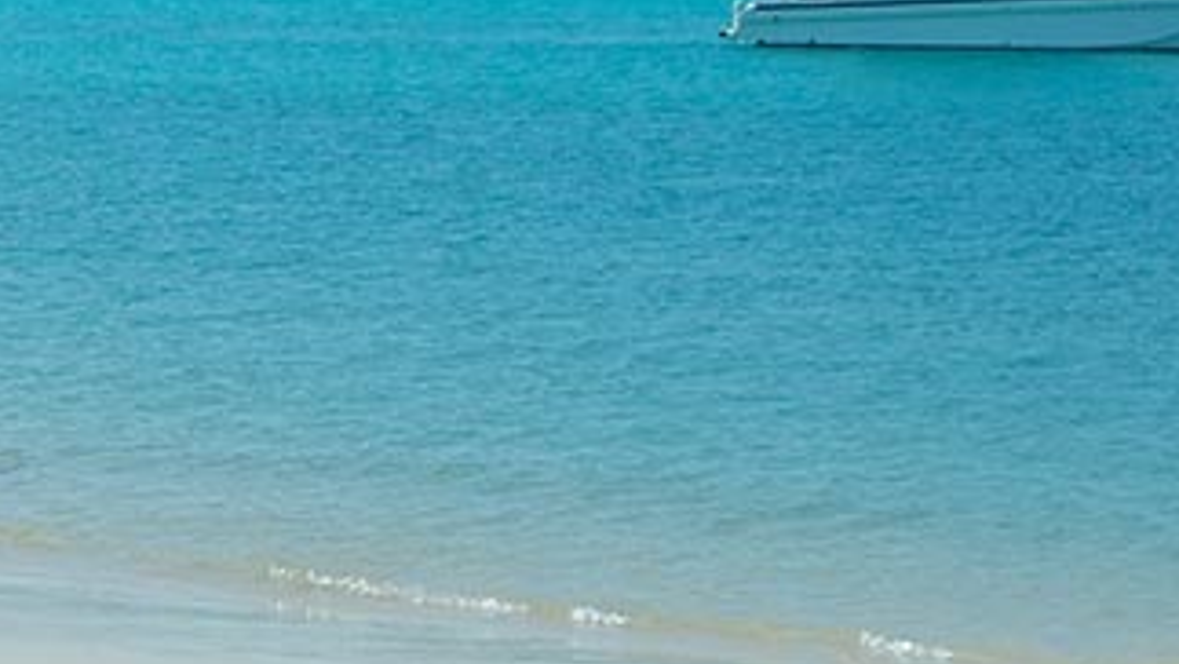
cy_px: 89
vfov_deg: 5.0
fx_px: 7600
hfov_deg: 8.7
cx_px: -376
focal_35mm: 243
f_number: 7.1
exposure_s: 1/250
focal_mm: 50
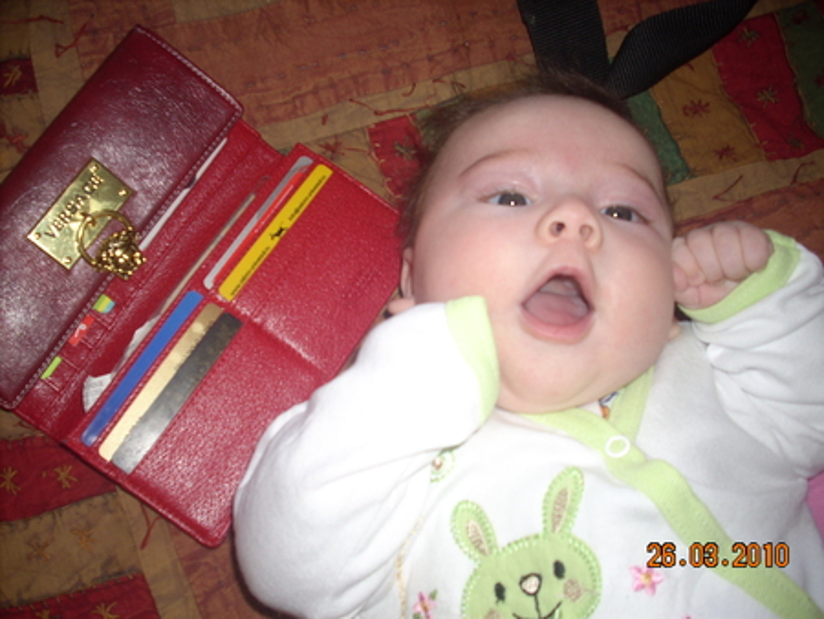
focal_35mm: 37
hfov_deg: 50.1
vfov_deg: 38.7
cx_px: 412
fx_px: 881
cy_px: 310
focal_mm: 6.2
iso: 64
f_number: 2.8
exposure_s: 1/30
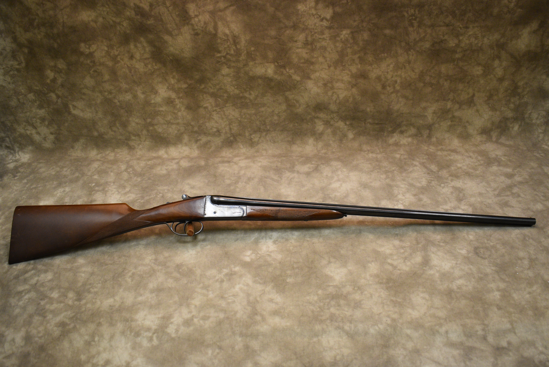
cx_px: 274
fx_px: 527
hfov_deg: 55.1
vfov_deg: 38.4
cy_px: 184
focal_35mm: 34
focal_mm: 23
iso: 1400
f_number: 3.8
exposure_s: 1/125
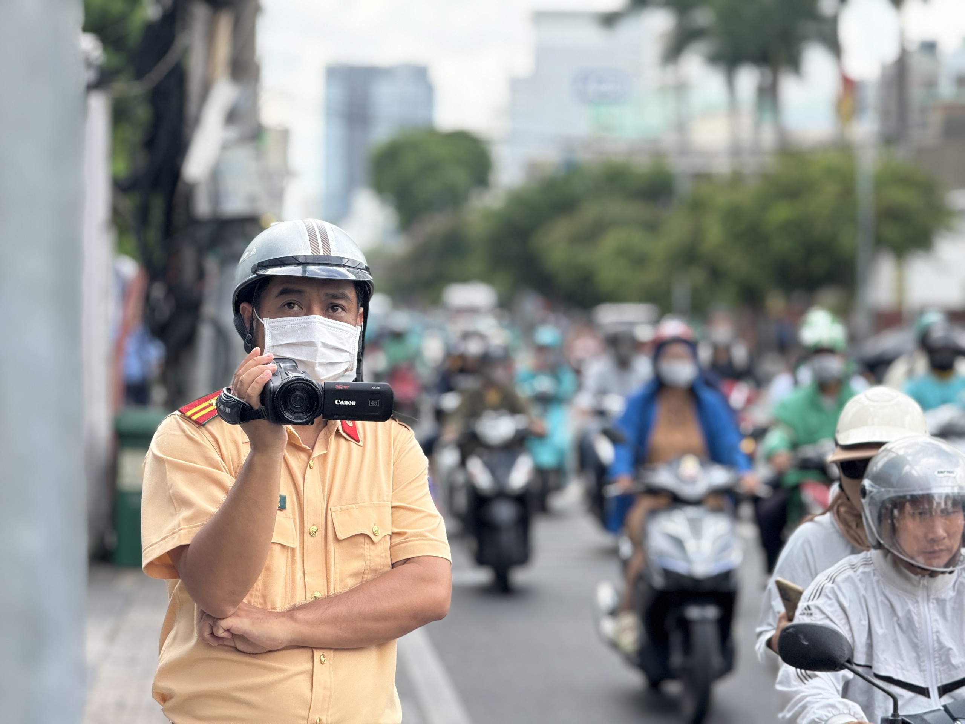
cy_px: 362
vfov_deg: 12.3
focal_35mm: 120
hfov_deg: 16.4
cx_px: 482
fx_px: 3345
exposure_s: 1/433
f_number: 2.8
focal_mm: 15.66
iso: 64
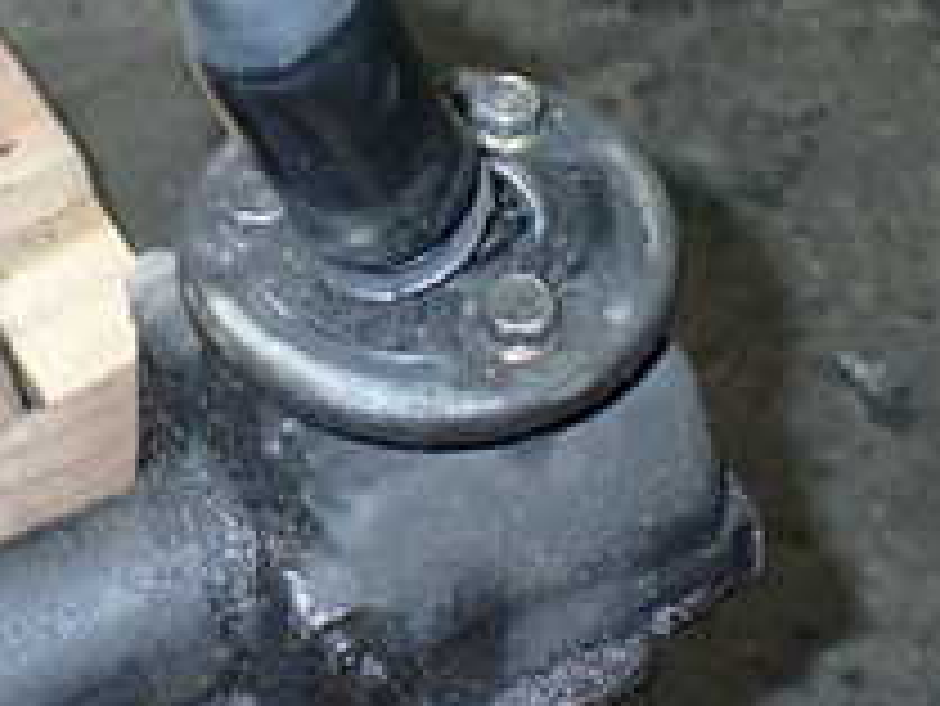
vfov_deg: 17.2
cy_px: 247
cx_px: 189
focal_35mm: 86
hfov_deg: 22.4
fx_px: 2337
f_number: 6.3
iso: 800
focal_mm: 5.4
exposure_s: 1/30
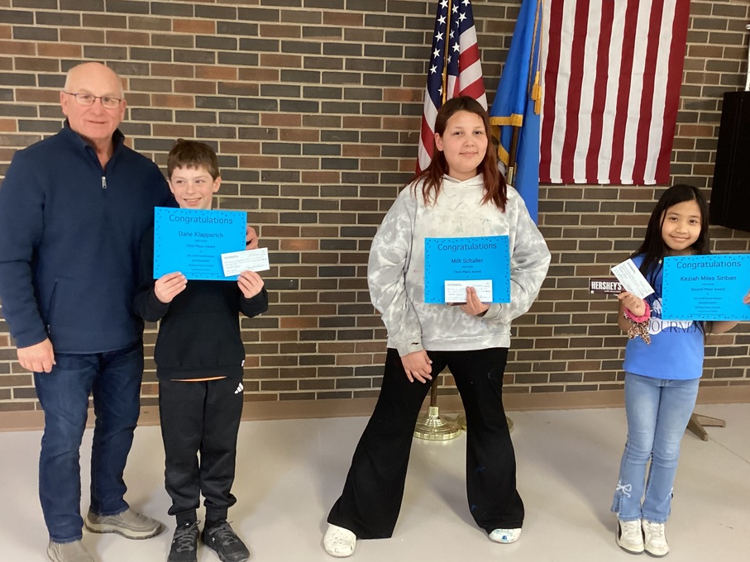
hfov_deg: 52.6
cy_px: 309
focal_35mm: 35
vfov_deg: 40.6
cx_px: 350
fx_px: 758
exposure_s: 1/50
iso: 250
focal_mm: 3.3
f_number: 2.4
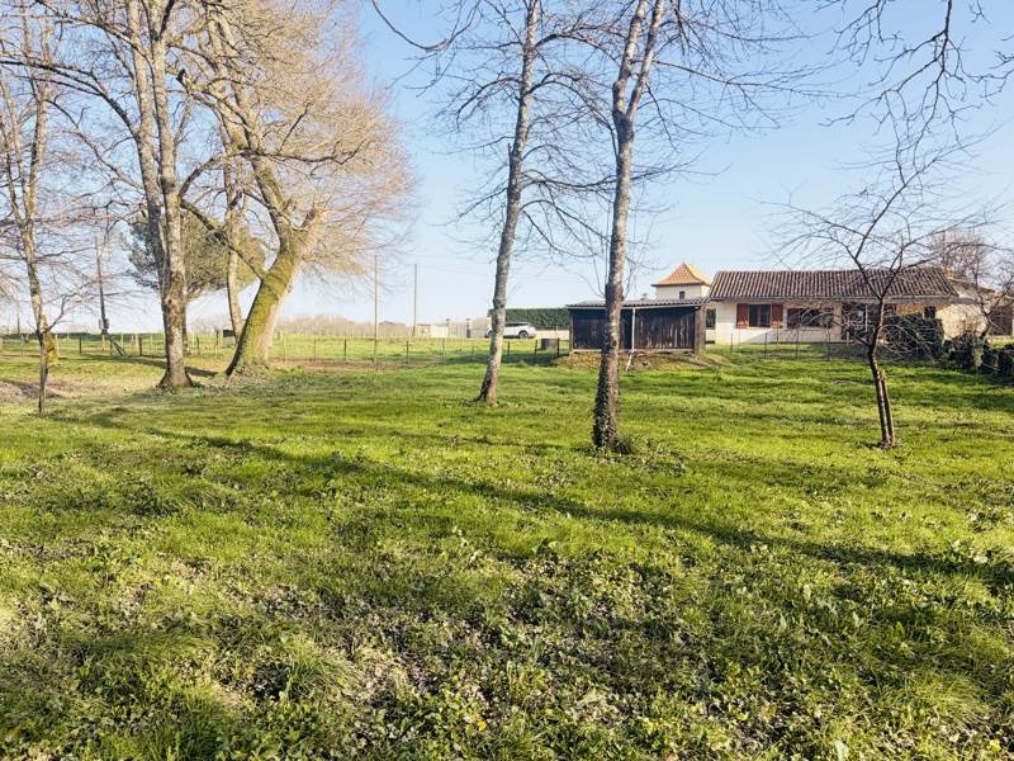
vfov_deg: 53.1
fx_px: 762
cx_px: 507
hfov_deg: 67.3
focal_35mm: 26
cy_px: 380
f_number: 1.6
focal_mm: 5.96
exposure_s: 1/1550
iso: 50
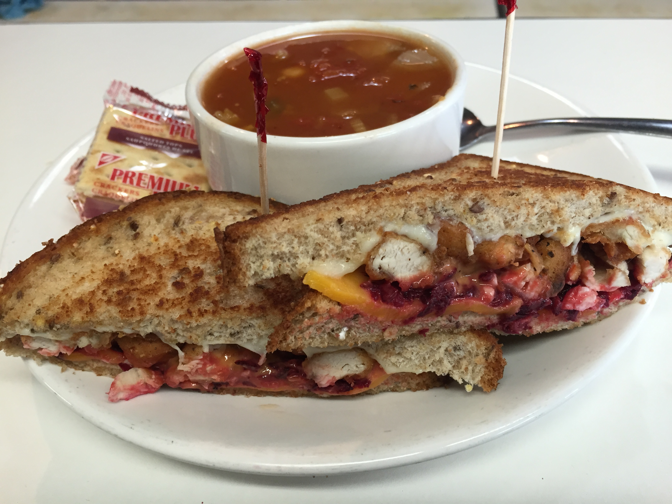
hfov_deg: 61.7
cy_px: 252
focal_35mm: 29
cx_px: 336
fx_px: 563
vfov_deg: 48.2
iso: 40
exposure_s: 1/30
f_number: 2.2
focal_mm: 4.15
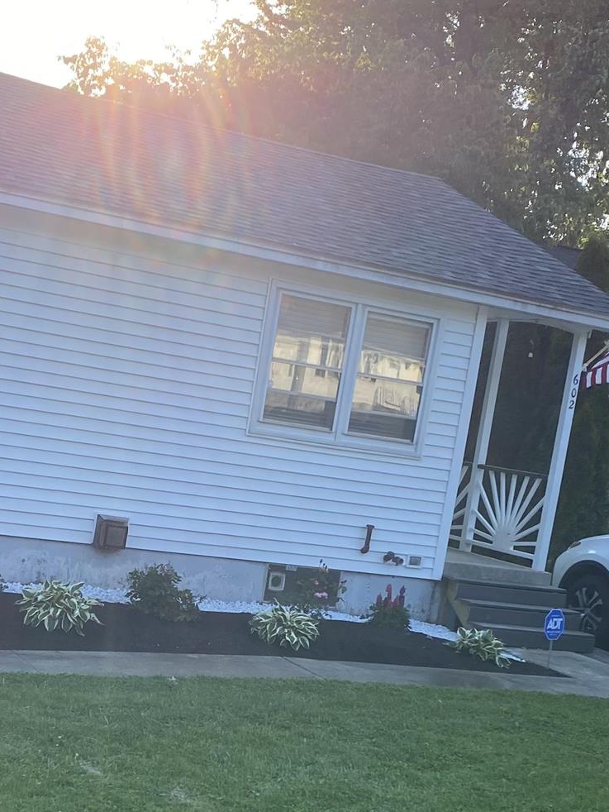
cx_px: 259
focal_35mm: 61
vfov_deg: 31.2
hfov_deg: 24.0
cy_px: 602
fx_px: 1430
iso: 32
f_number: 1.8
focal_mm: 4.25
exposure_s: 1/839
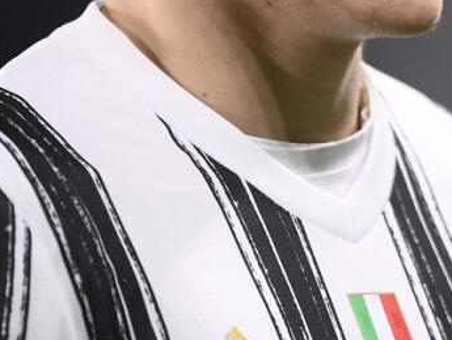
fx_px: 17451
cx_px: 321
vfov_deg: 1.1
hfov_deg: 1.5
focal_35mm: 1336
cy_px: -25
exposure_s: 1/1250
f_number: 2.8
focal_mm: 400
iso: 1600
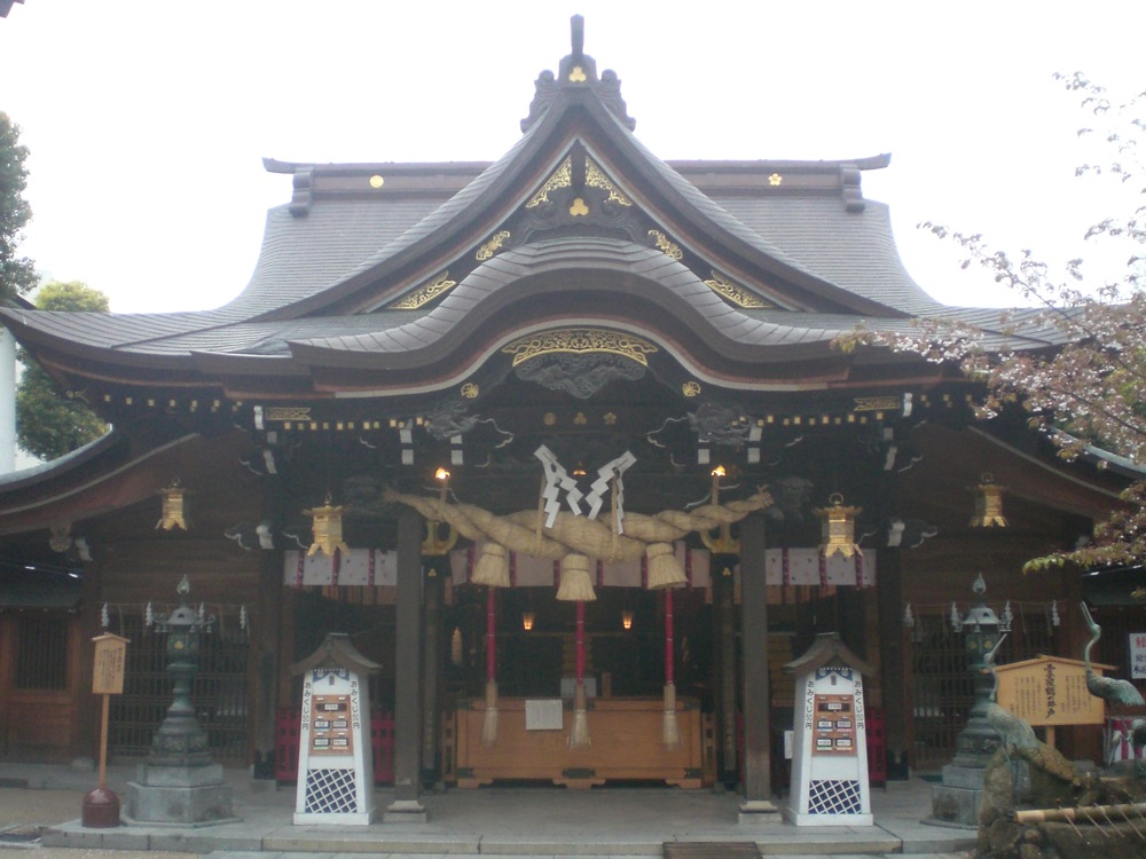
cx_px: 573
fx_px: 1258
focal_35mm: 38
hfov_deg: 49.0
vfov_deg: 37.7
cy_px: 430
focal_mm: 6.3
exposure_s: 1/60
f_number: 3.1
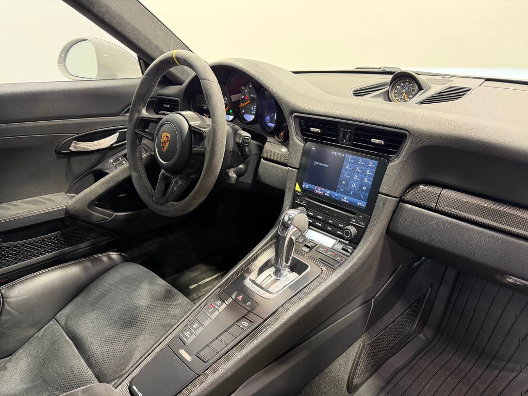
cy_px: 198
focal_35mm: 24
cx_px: 264
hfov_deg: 71.6
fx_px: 366
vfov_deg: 56.8
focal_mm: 6.76
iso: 320
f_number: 1.78
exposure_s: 1/60
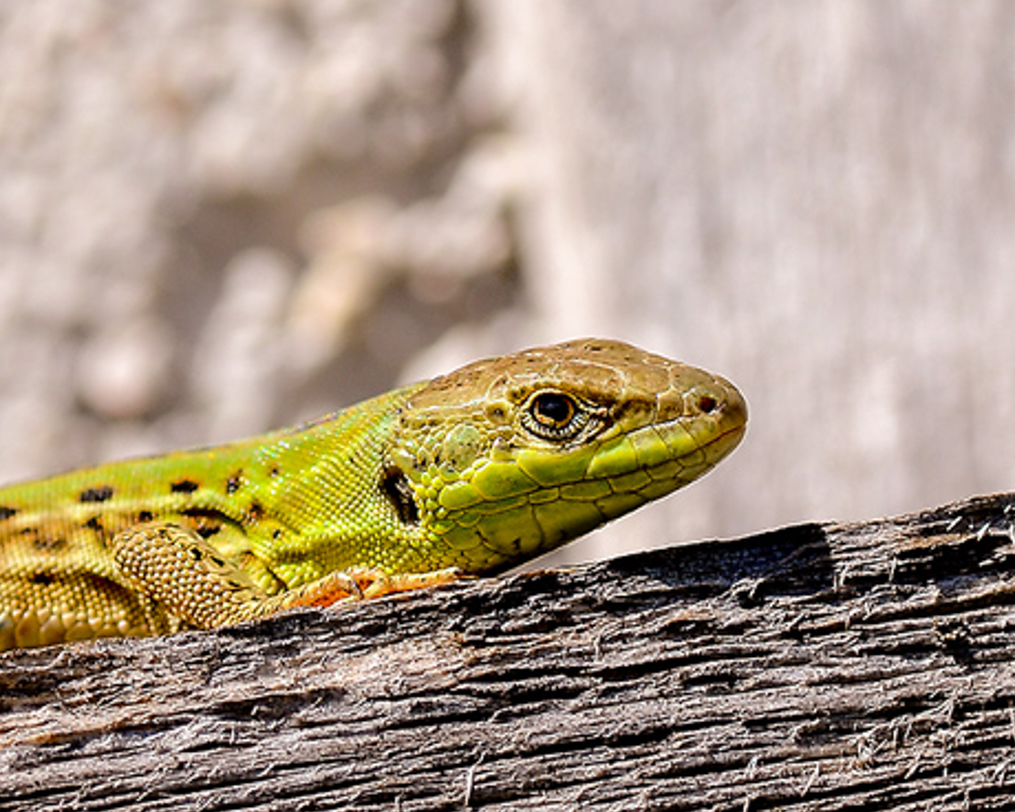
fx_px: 6609
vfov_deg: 7.0
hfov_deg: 8.8
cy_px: 441
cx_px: 212
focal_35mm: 220
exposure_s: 1/640
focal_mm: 90
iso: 200
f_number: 9
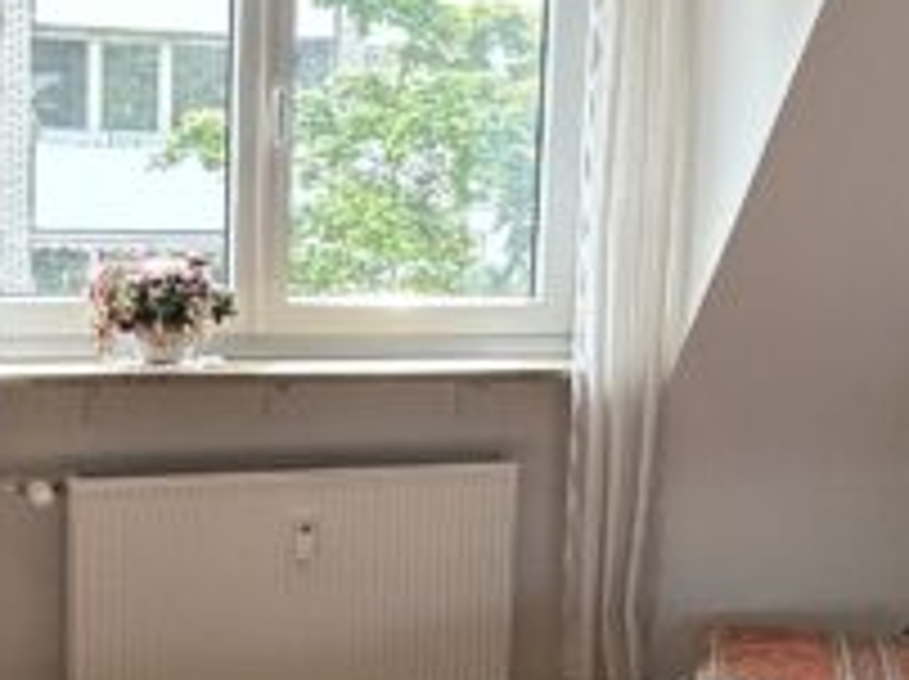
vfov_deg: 20.7
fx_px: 1862
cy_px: 378
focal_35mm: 71
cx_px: 454
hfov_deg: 27.4
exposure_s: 1/99
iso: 64
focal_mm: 2.22
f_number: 2.2
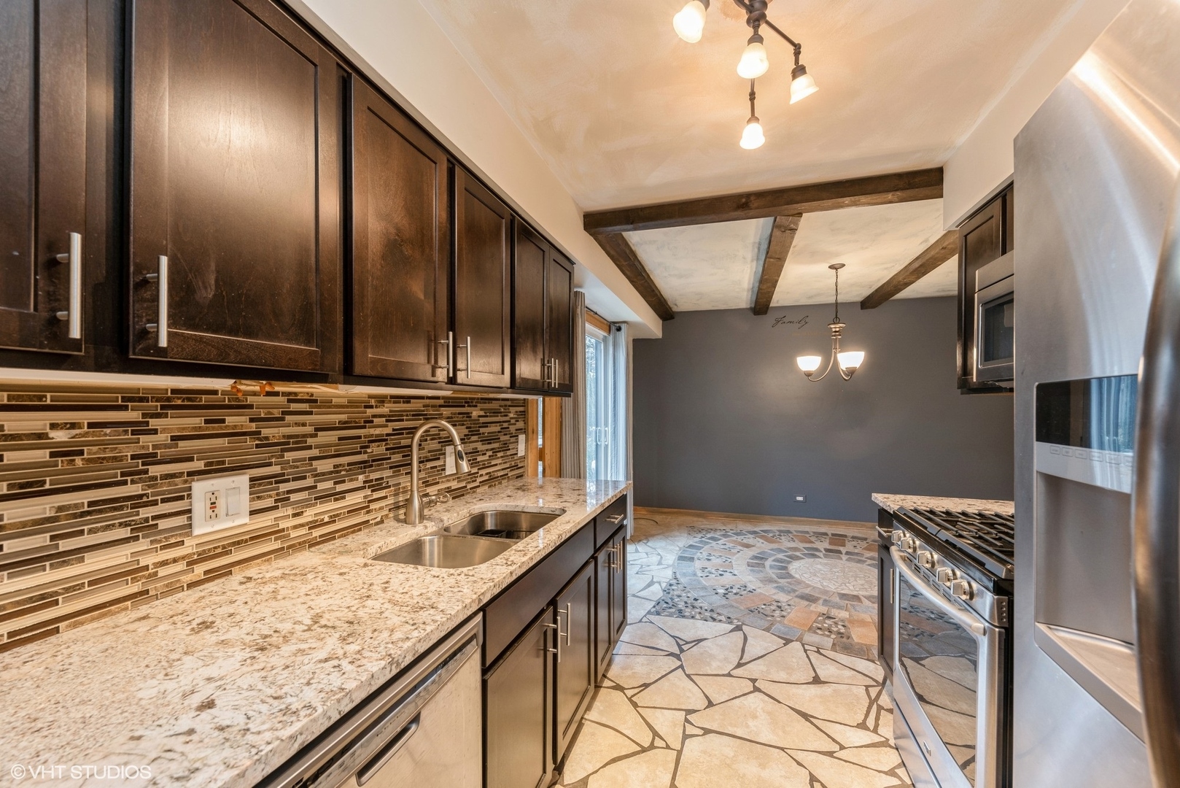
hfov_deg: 104.2
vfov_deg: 81.3
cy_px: 394
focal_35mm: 14
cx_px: 590
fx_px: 459
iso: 200
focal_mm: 14
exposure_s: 1/2
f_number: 9
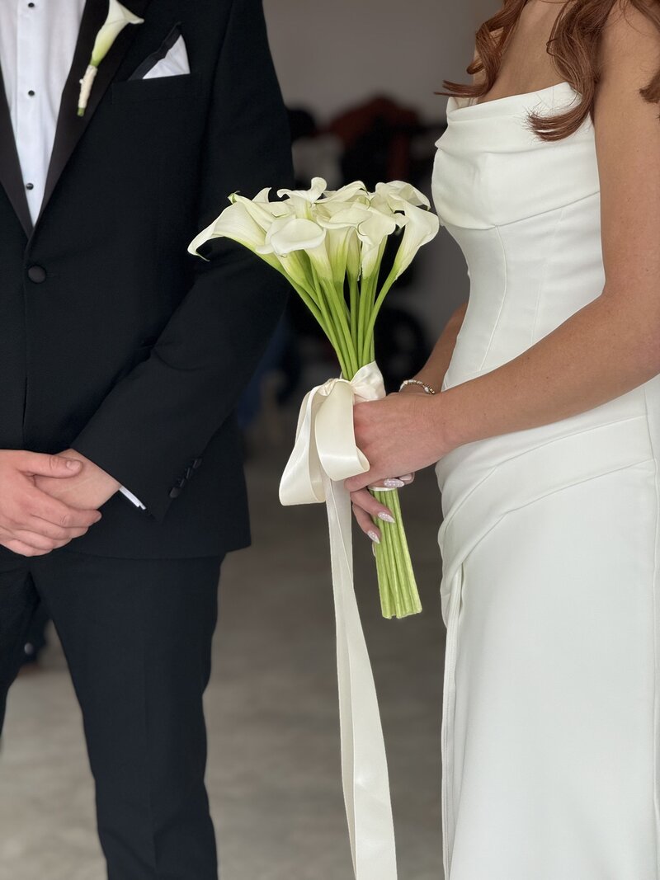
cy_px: 440
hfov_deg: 12.3
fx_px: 3051
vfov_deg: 16.4
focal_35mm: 120
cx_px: 330
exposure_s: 1/310
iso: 50
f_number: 2.8
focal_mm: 15.66
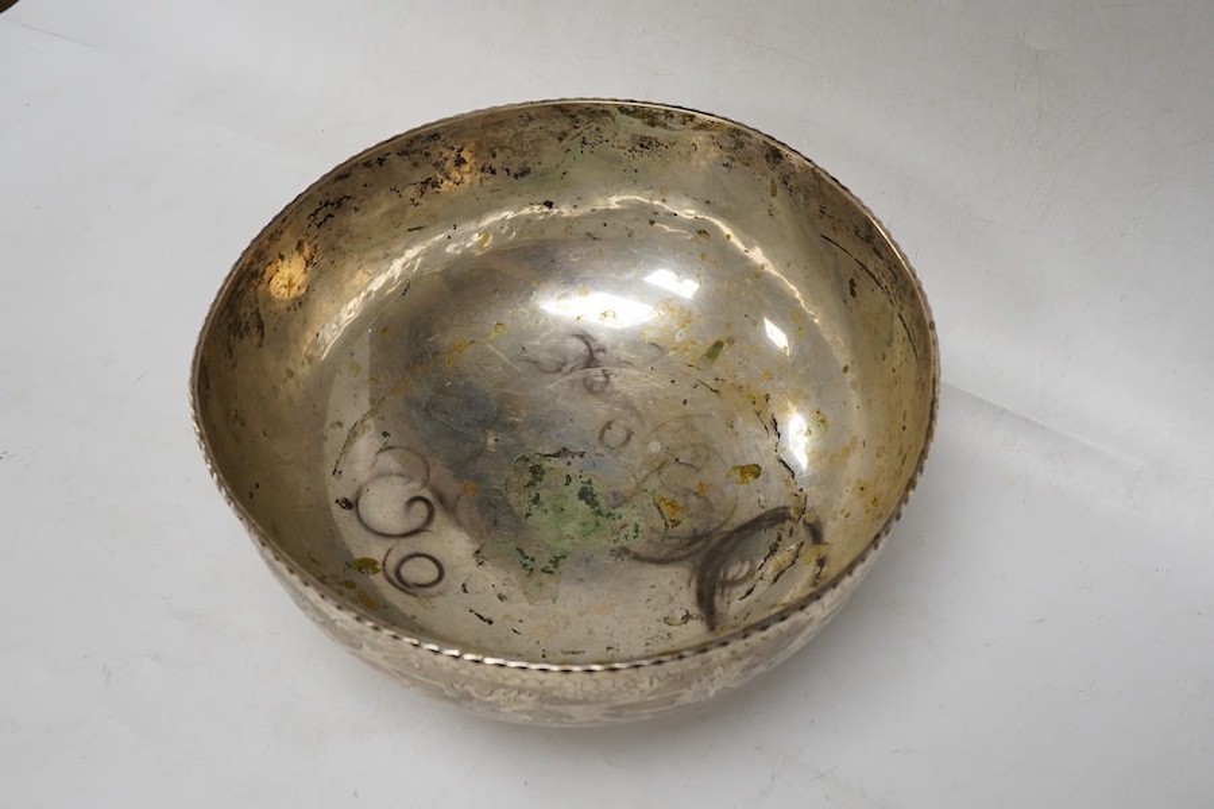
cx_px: 607
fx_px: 1517
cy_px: 404
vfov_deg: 29.9
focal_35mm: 45
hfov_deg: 43.6
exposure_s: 1/125
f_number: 13
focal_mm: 30
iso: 1250
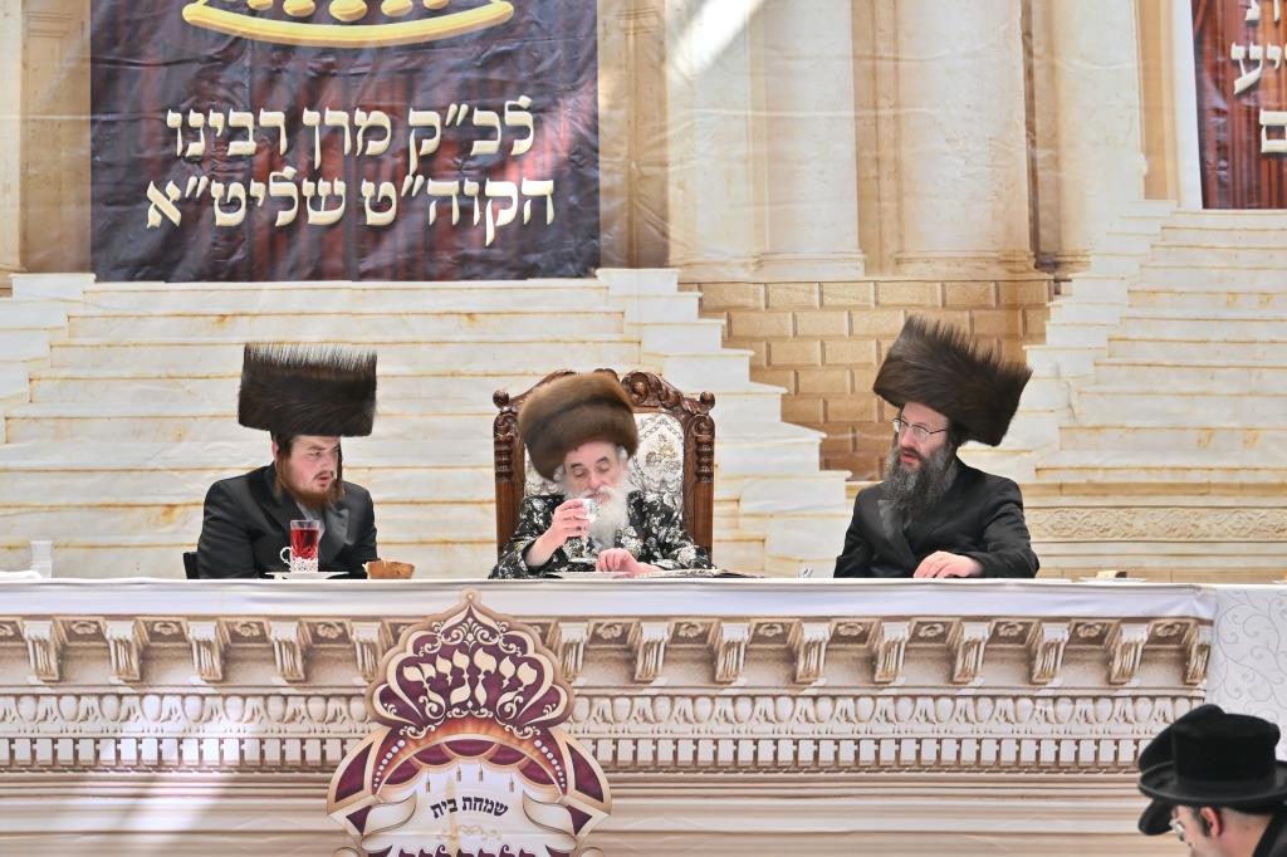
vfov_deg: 9.0
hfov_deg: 13.4
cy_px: 428
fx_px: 5468
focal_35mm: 153
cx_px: 644
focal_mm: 102
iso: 320
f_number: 2.8
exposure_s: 1/500
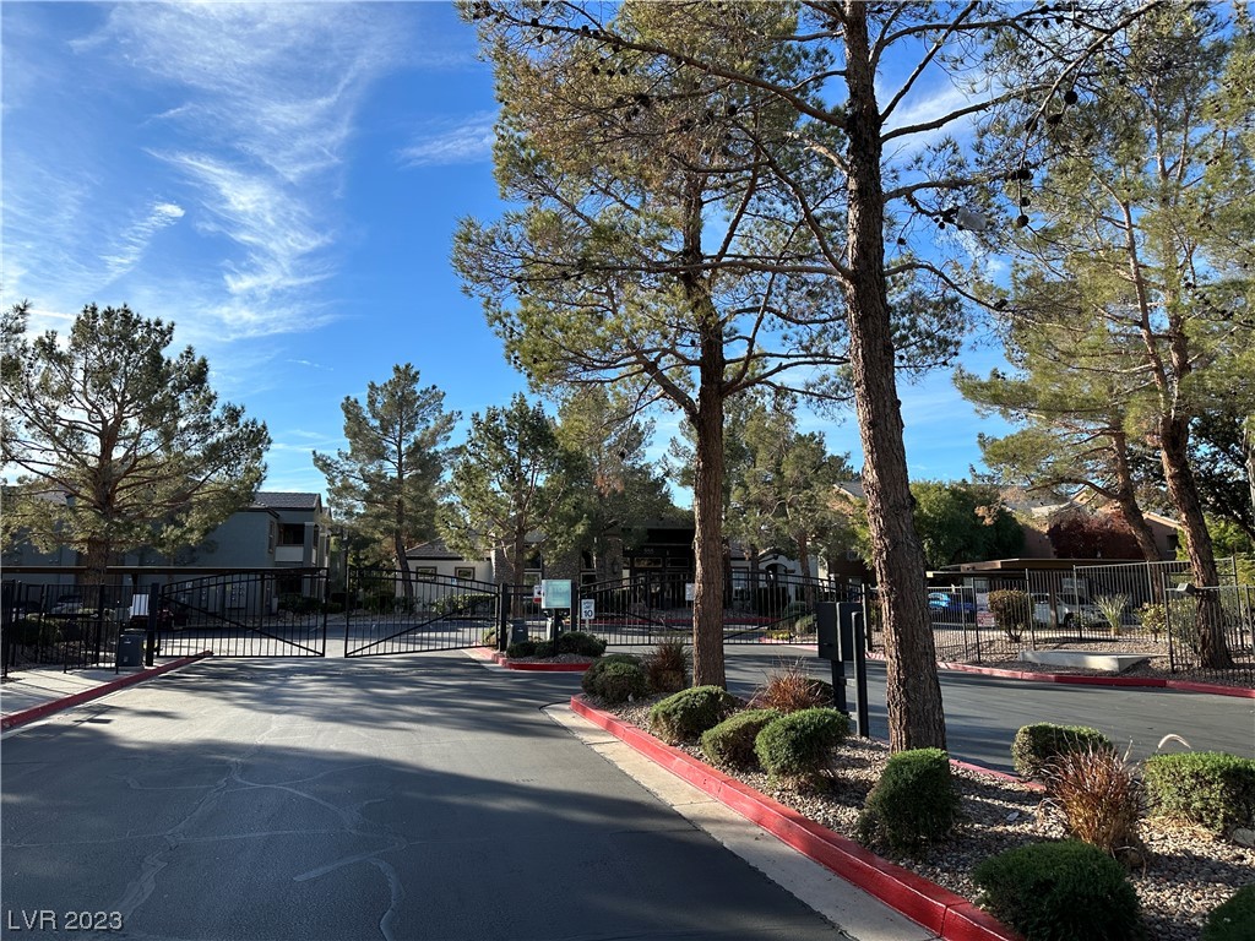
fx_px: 870
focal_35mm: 24
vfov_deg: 56.8
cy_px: 470
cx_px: 628
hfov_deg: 71.6
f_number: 1.78
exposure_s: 1/2525
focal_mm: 6.86
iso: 80
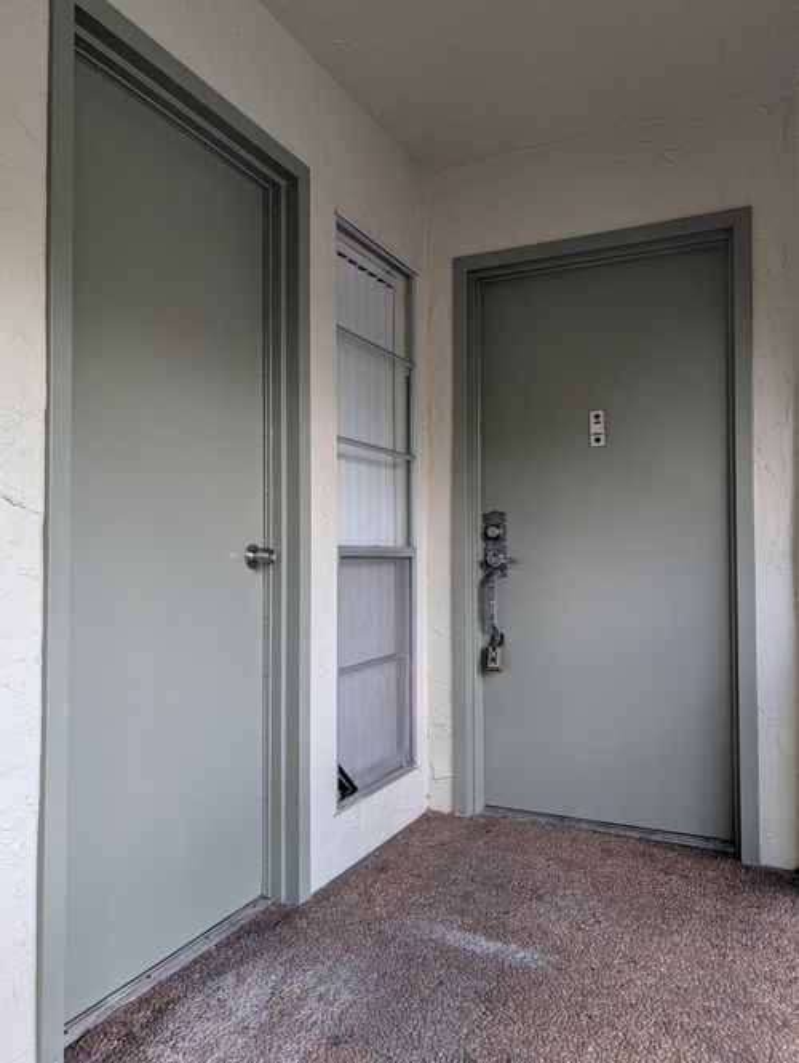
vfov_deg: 71.5
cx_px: 400
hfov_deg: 56.9
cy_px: 532
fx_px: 737
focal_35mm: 24
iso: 18
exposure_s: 1/101
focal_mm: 6.9
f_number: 1.68
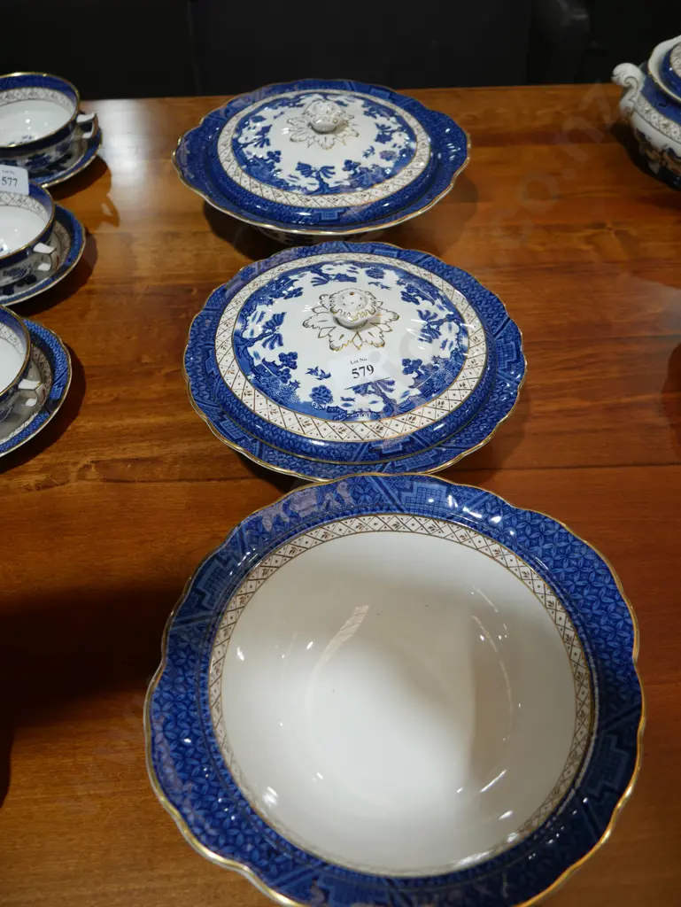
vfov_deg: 59.9
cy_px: 454
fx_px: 786
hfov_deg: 46.8
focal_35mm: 30
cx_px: 340
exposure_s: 1/100
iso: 200
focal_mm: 15
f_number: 3.6
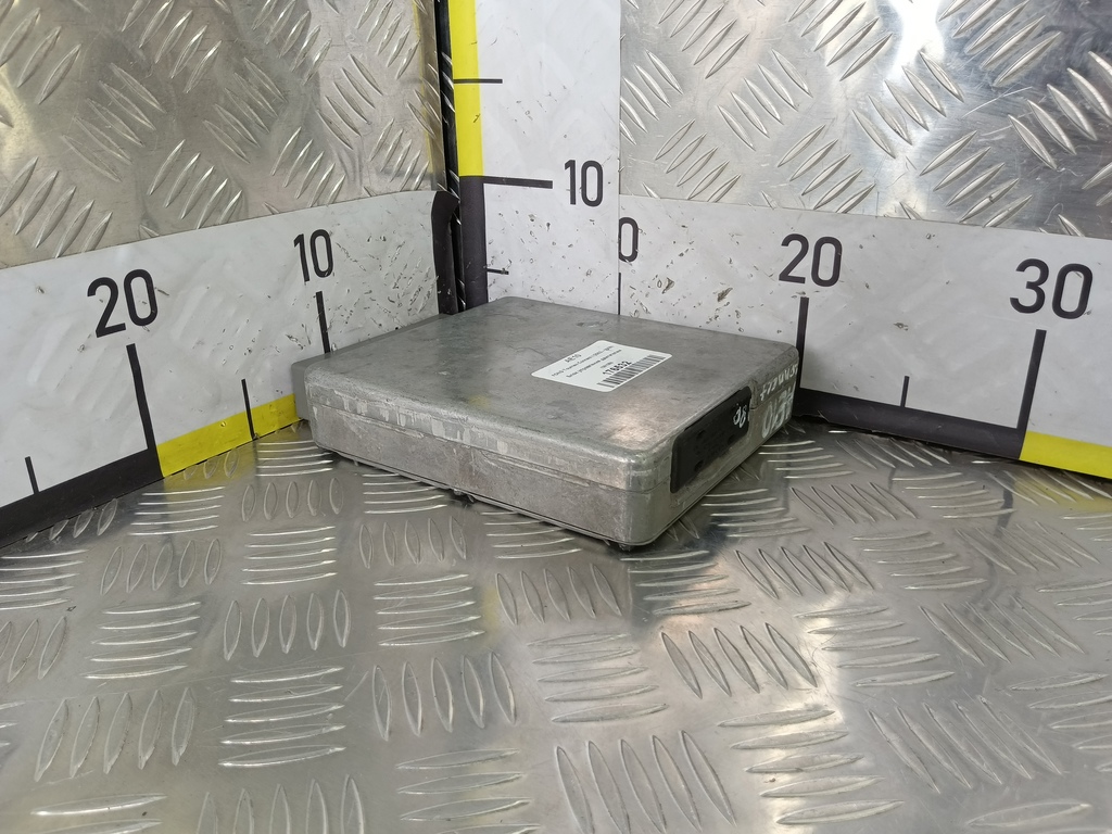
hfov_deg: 65.3
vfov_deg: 51.4
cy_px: 417
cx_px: 556
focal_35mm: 27
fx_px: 867
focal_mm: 4.11
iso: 125
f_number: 1.6
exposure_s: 1/100
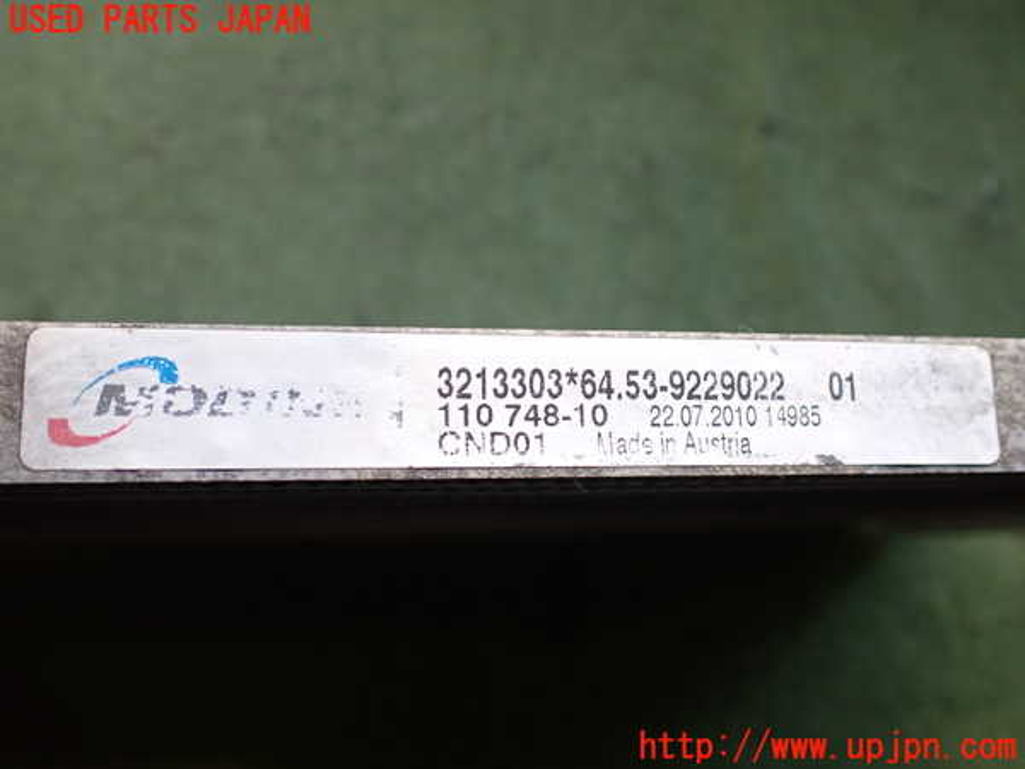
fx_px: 888
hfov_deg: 60.0
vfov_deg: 46.8
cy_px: 384
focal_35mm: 30
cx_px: 512
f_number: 2.3
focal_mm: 5.4
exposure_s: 1/125
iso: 250
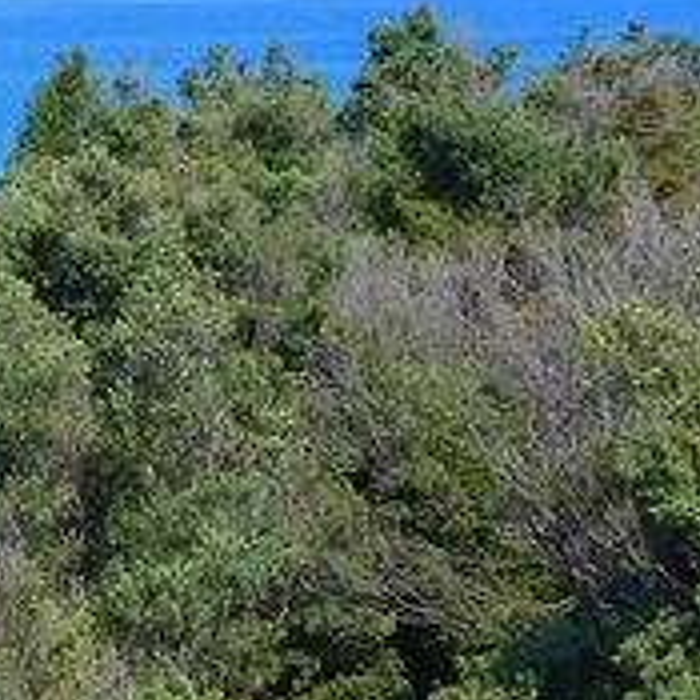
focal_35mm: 177
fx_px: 4049
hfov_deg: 9.1
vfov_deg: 9.9
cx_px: -872
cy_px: 456
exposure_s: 1/1250
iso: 125
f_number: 3.8
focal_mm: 6.2
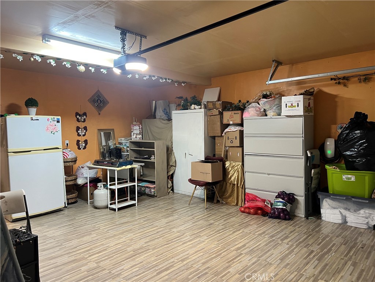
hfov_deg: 67.3
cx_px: 188
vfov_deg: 53.1
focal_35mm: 26
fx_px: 282
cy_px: 141
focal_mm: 5.7
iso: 200
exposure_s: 1/60
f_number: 1.5
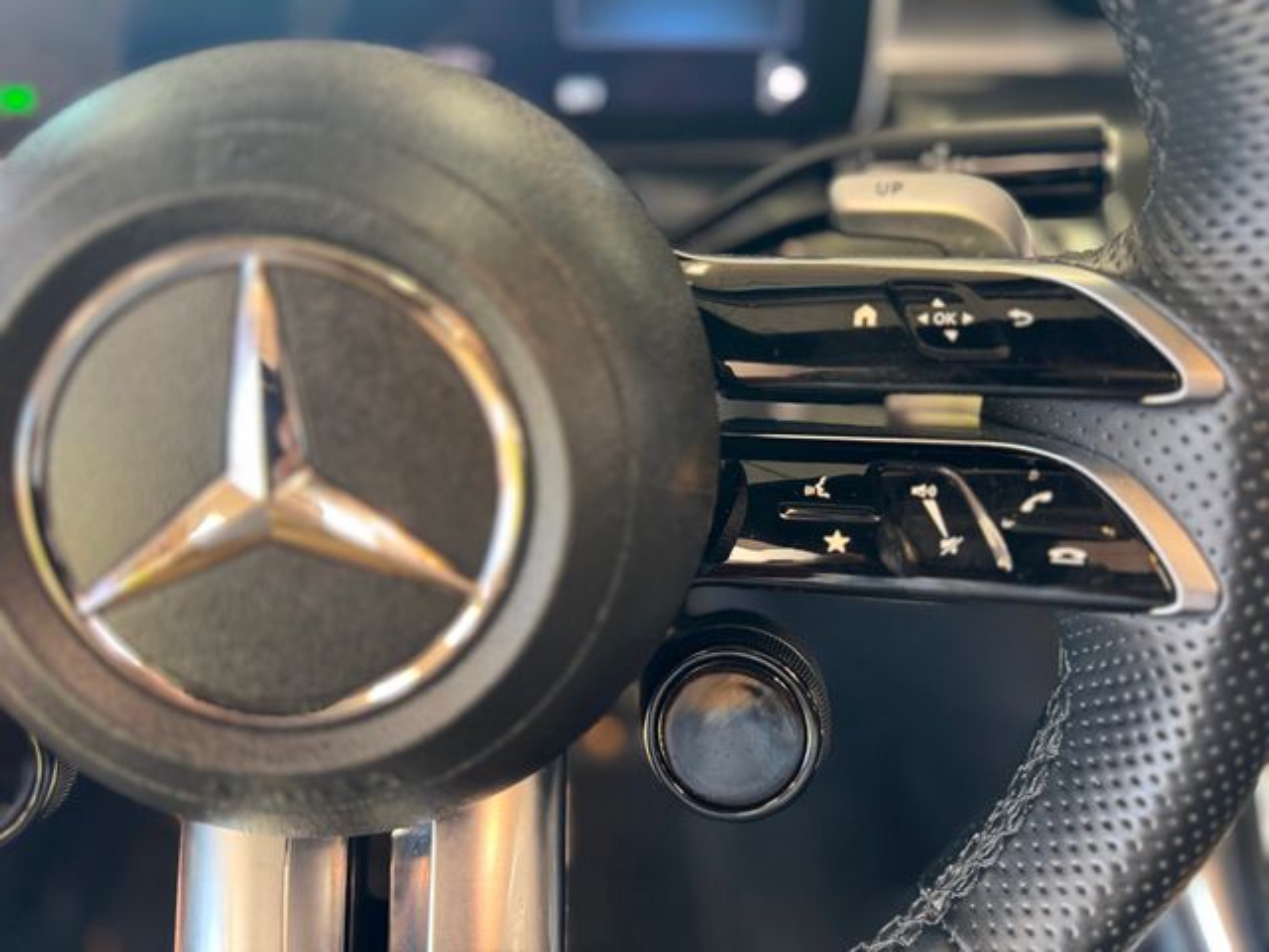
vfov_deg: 56.8
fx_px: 880
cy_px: 476
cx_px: 634
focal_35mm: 24
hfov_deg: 71.6
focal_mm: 6.76
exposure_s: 1/60
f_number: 1.78
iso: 320
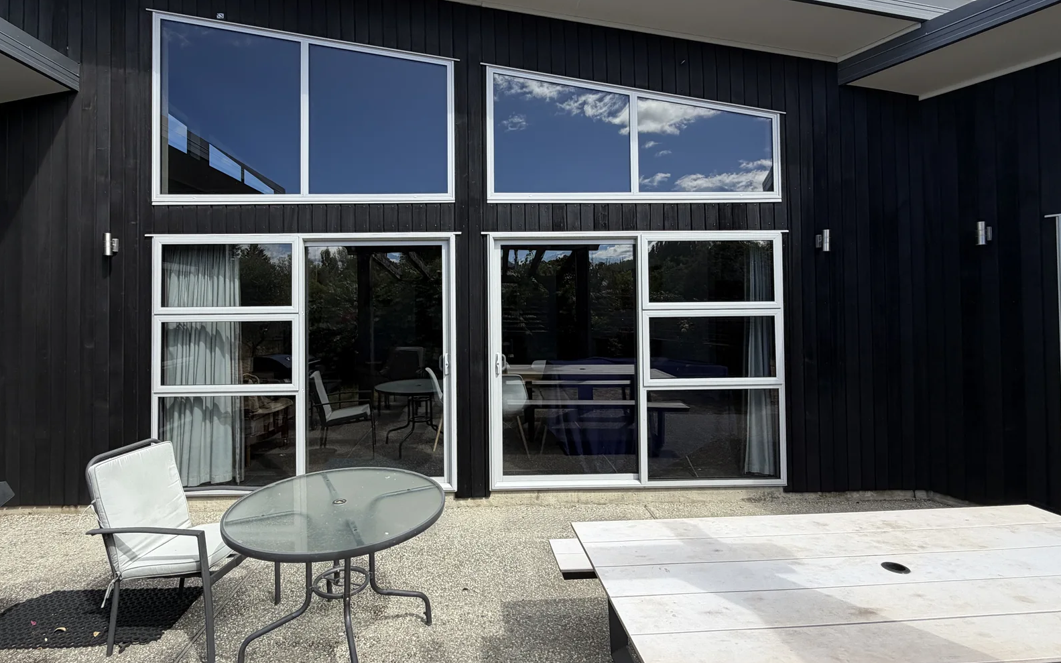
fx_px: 520
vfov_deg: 64.8
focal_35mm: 18
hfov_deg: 90.9
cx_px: 492
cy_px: 292
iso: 40
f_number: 2.2
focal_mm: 2.22
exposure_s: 1/760
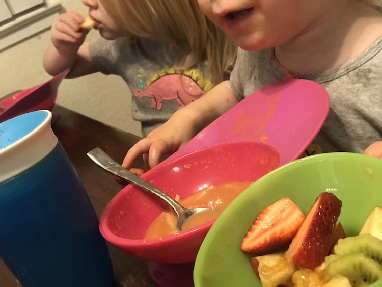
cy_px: 144
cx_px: 191
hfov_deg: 33.8
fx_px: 629
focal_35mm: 57
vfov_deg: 25.7
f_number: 2.8
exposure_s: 1/60
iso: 800
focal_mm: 6.6
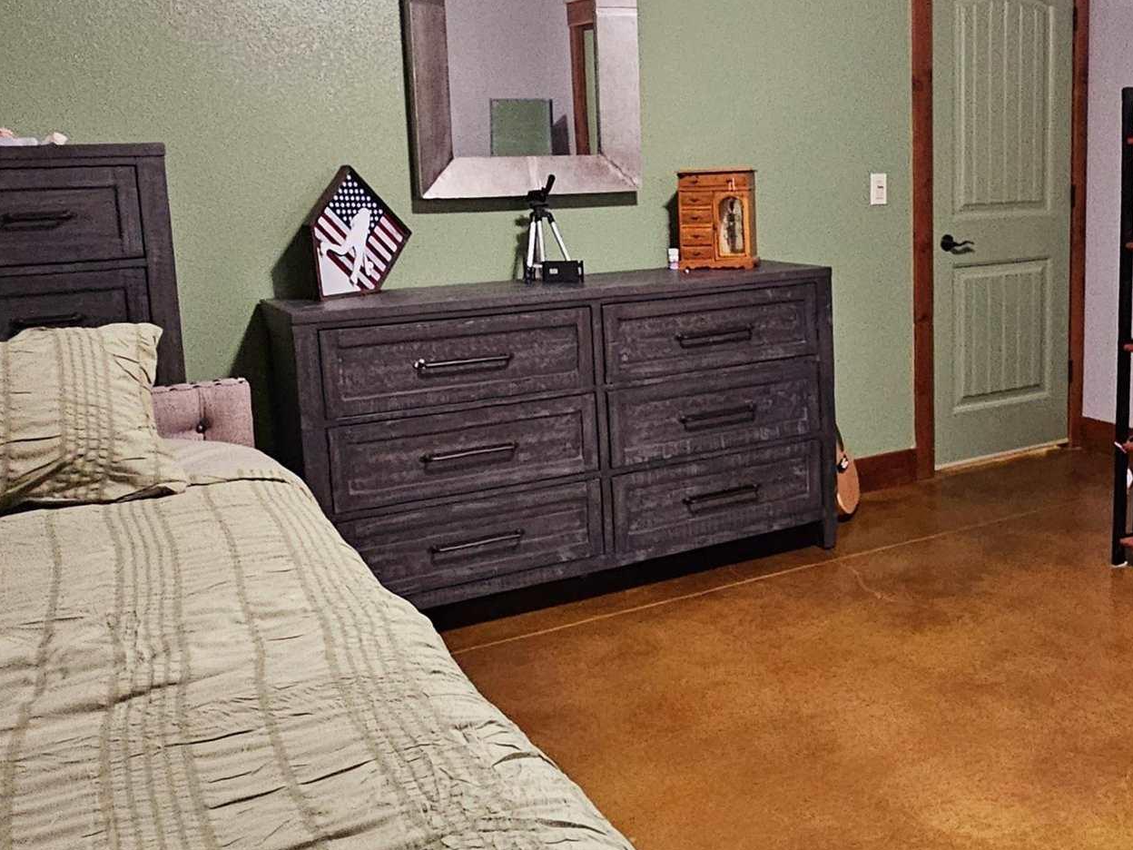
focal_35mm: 32
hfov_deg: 54.6
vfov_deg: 43.8
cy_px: 316
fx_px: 1047
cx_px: 825
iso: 800
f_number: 2.2
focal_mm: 2.2
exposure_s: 1/24
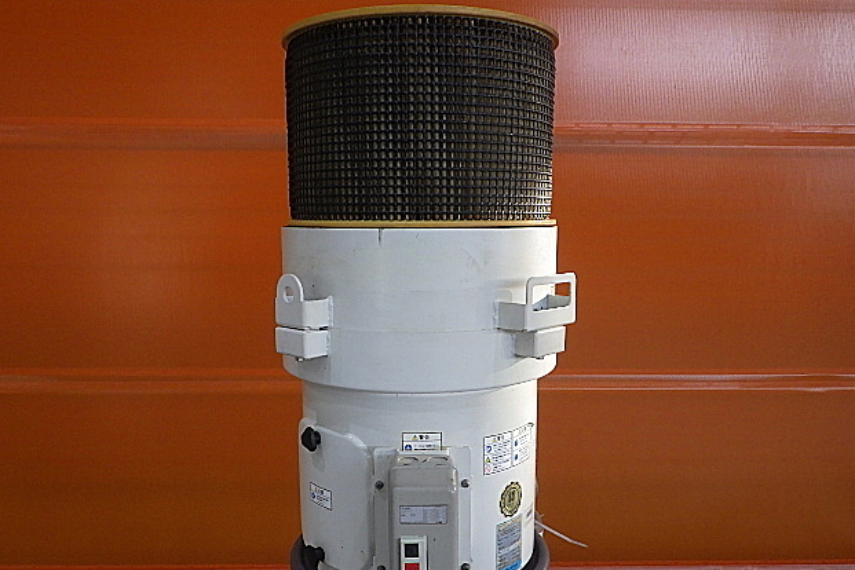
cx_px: 425
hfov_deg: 61.9
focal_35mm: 30
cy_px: 328
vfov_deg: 43.5
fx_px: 712
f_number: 3.5
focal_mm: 5
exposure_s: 1/45
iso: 320
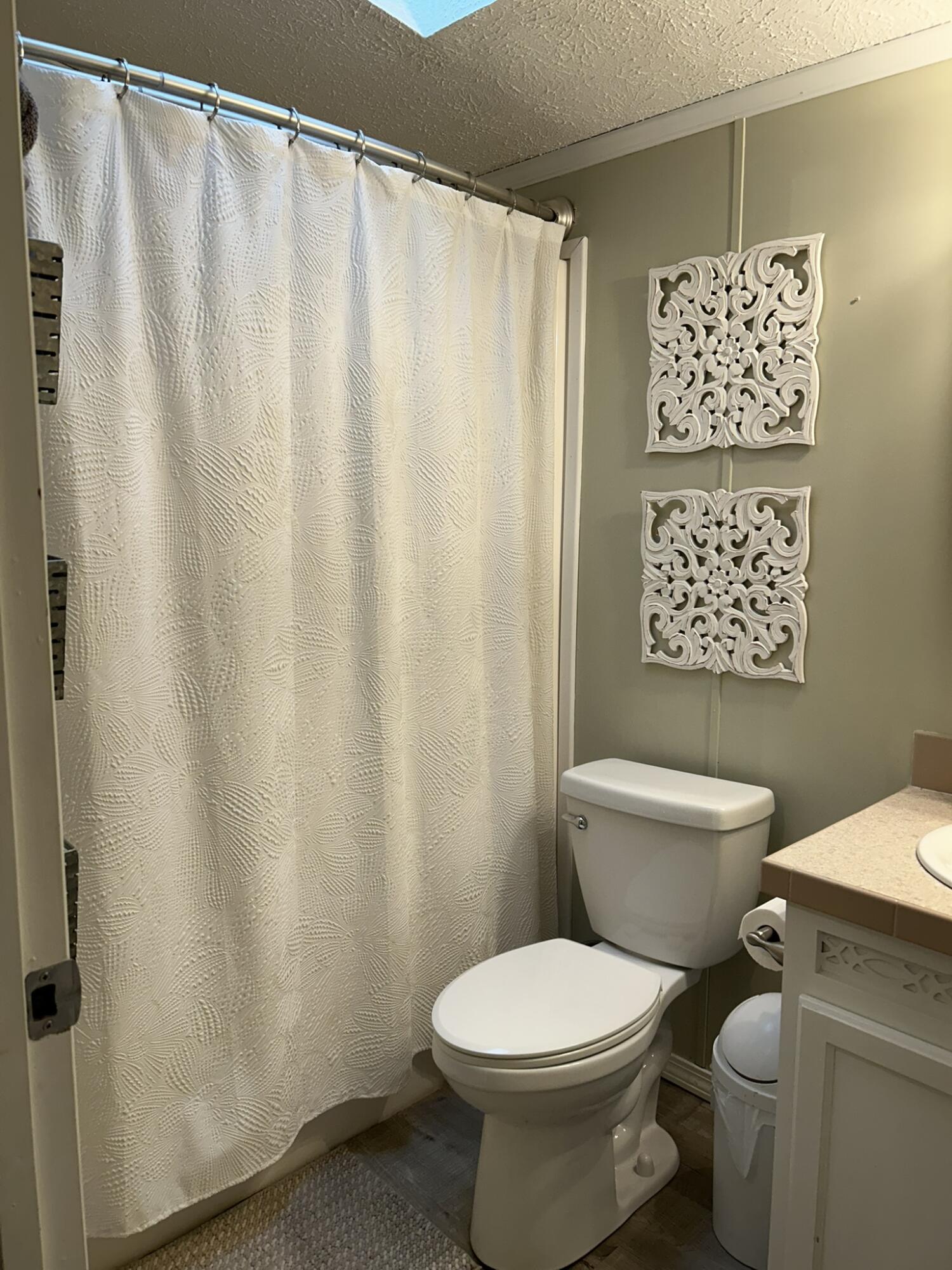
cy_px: 635
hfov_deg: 53.1
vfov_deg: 67.3
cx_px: 476
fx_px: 953
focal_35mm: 26
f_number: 1.5
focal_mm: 5.7
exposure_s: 1/120
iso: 80
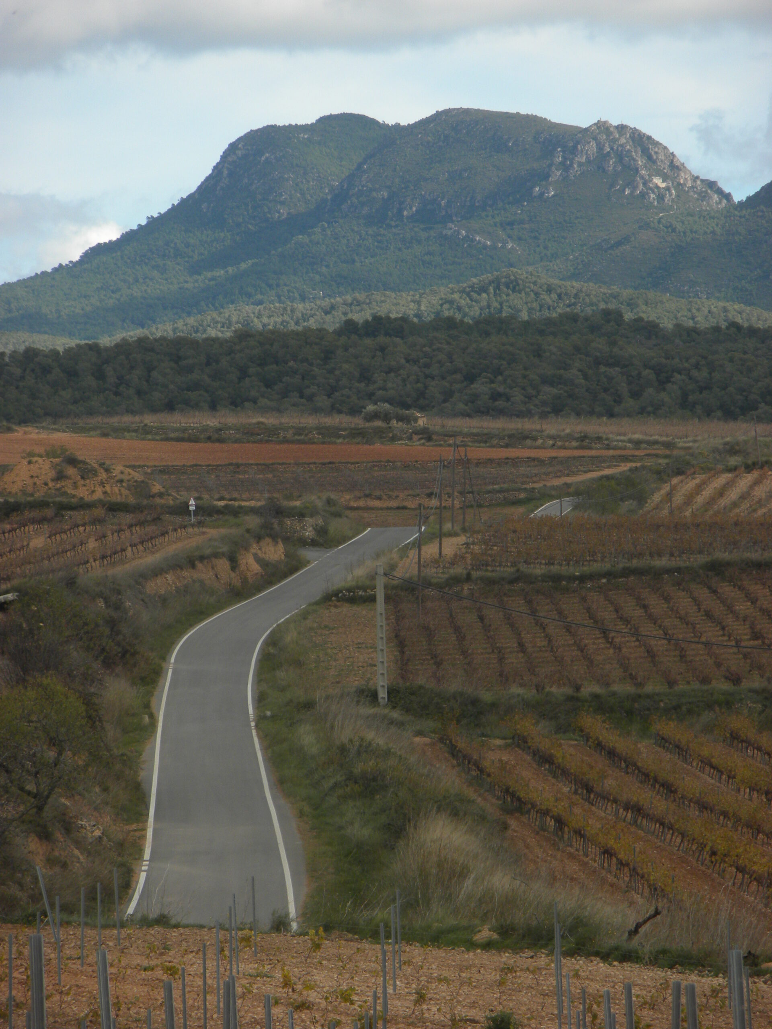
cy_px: 514
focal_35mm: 238
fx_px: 7077
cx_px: 386
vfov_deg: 8.3
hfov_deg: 6.2
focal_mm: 42.1
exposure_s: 1/499
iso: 89
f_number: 5.2
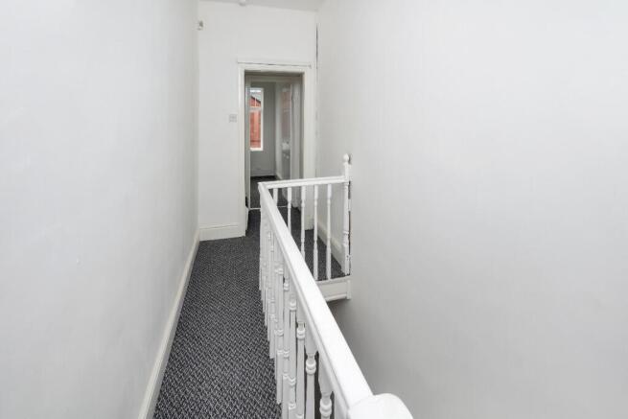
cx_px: 314
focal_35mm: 15
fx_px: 262
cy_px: 210
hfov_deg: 100.4
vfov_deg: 77.4
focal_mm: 10
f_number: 7.1
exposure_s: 1/160
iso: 400
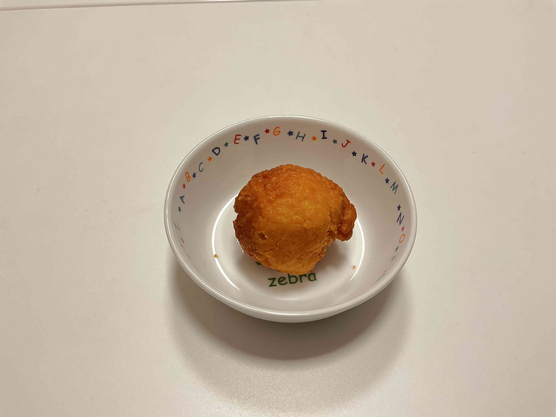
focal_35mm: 29
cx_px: 278
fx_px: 466
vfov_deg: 48.2
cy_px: 208
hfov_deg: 61.7
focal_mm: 3
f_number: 1.8
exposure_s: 1/60
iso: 50
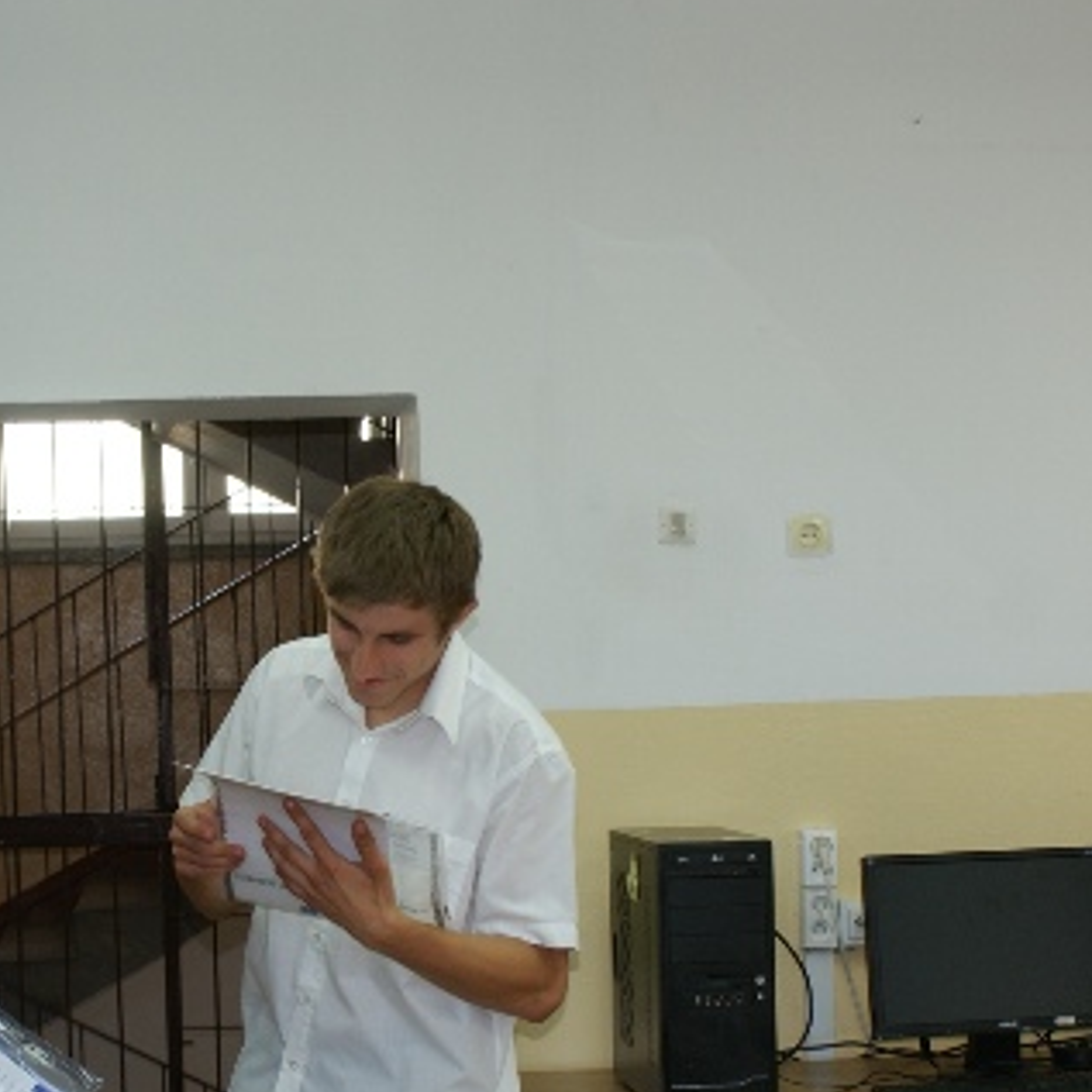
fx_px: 2570
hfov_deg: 23.9
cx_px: 403
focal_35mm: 72
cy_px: 708
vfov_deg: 23.9
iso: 125
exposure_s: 1/40
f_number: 4.5
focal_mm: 28
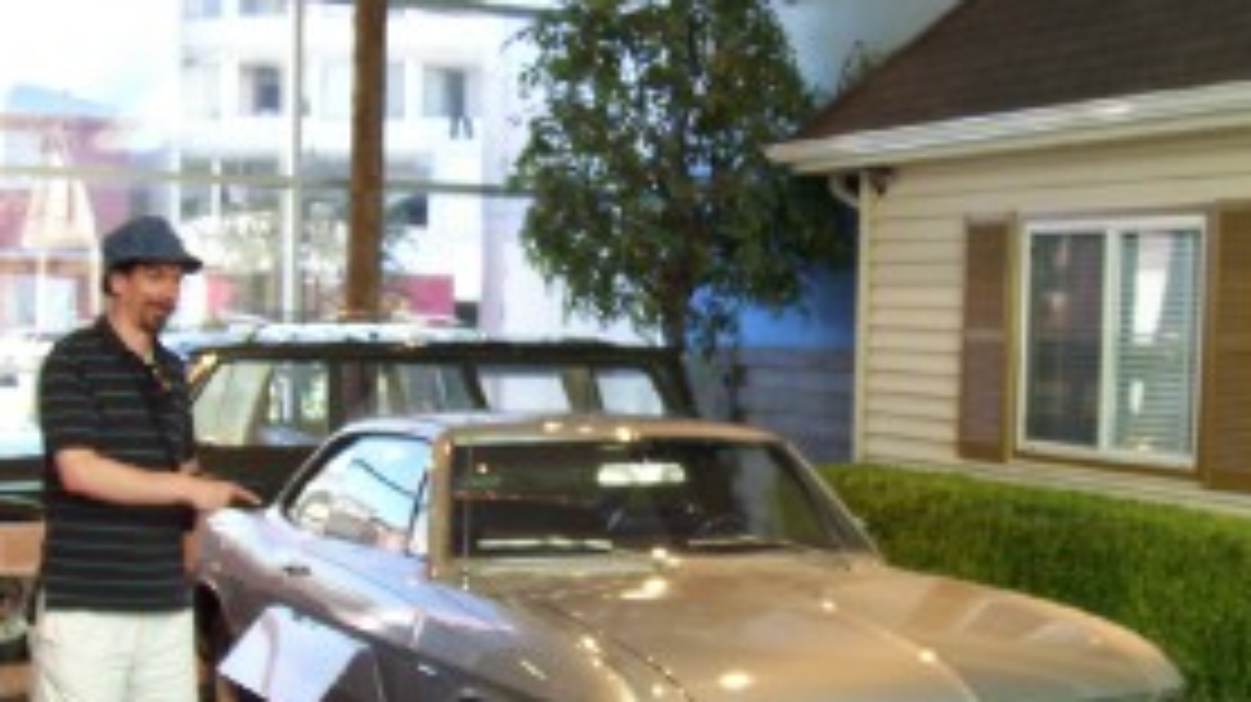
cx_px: 603
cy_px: 490
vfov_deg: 20.6
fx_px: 1923
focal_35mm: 58
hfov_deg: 36.0
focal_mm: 5.6
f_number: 2.8
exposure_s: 1/15
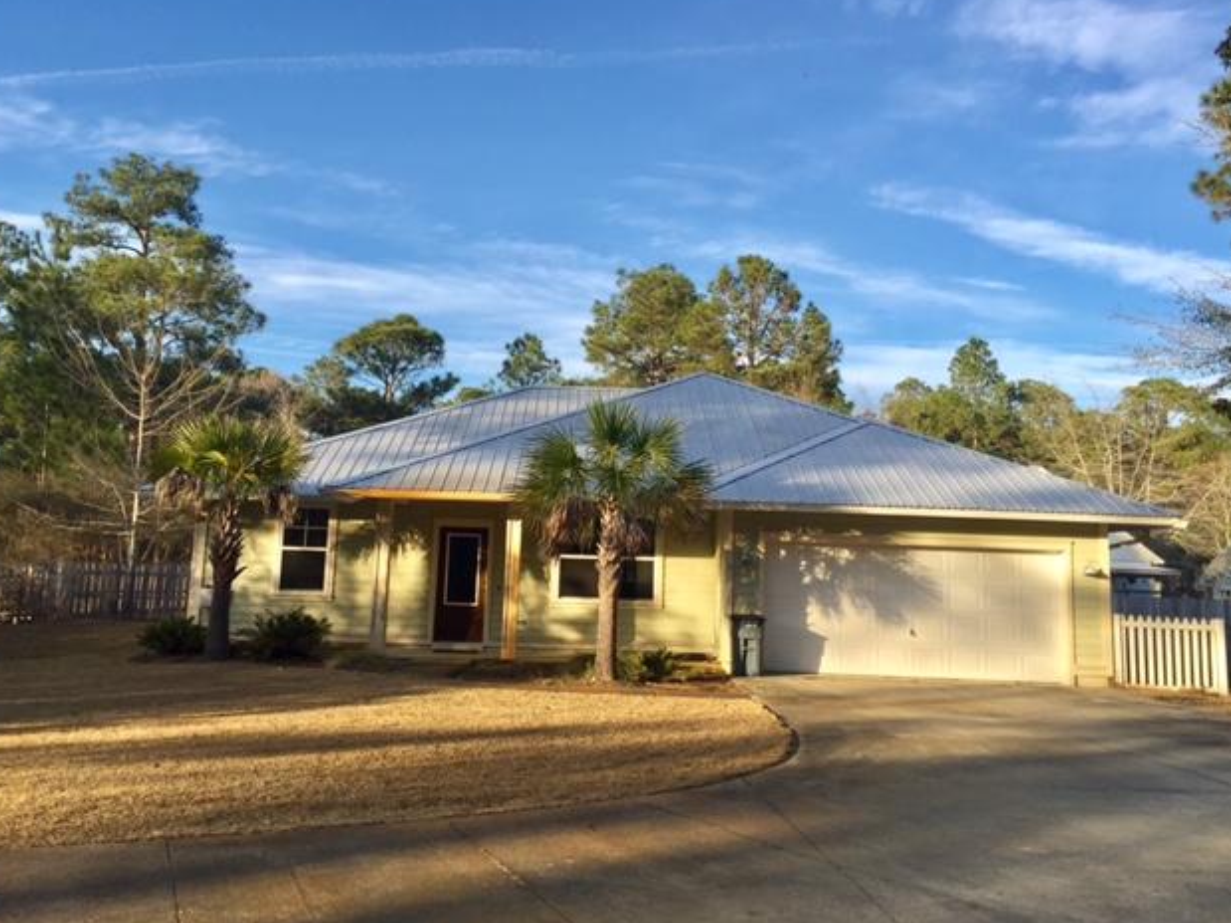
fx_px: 1067
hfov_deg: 60.0
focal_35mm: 30
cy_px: 450
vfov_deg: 46.8
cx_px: 609
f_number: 2.2
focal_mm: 4.15
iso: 32
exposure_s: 1/860
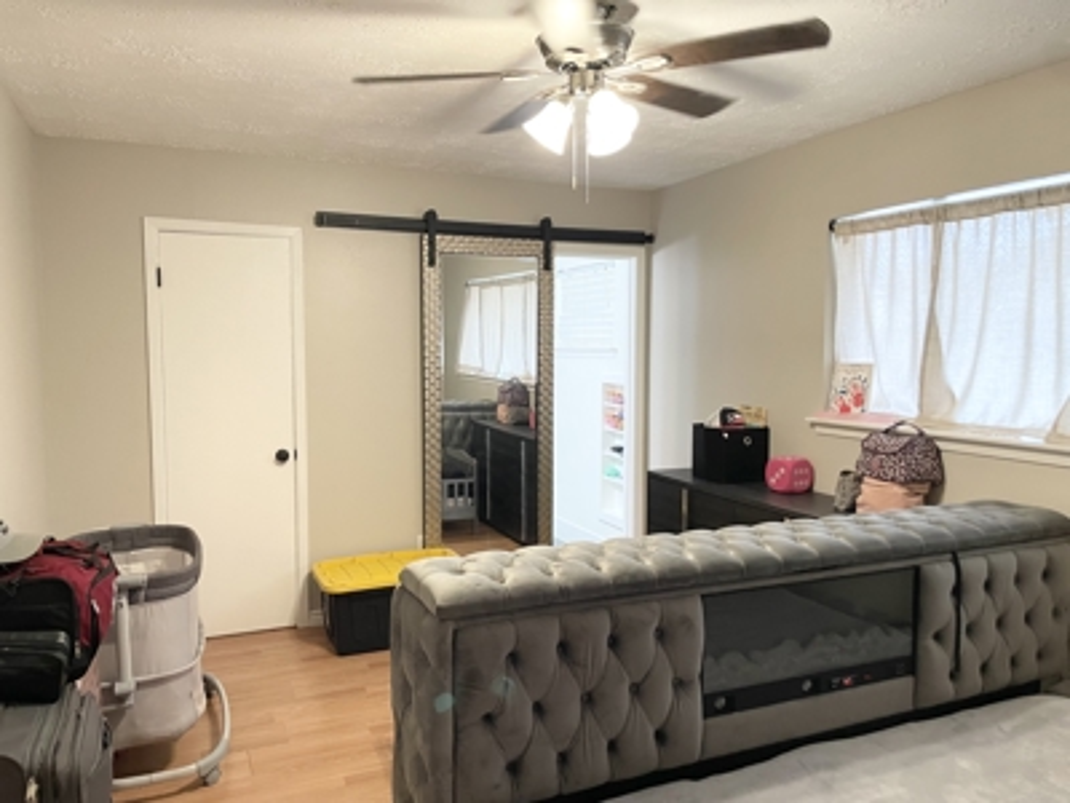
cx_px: 535
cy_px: 402
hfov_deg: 67.3
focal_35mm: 26
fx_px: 804
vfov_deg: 53.1
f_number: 1.6
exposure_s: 1/60
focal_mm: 4.2
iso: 160
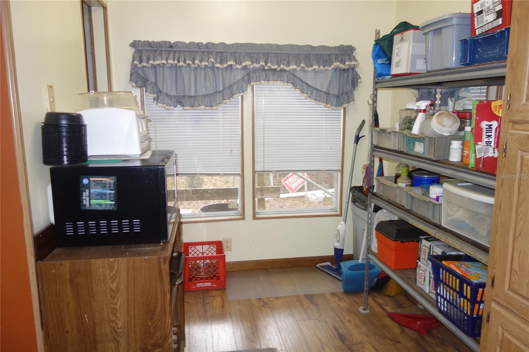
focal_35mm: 28
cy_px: 176
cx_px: 264
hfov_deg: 65.5
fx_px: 411
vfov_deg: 46.4
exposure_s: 1/40
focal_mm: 10.4
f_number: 1.8
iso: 125
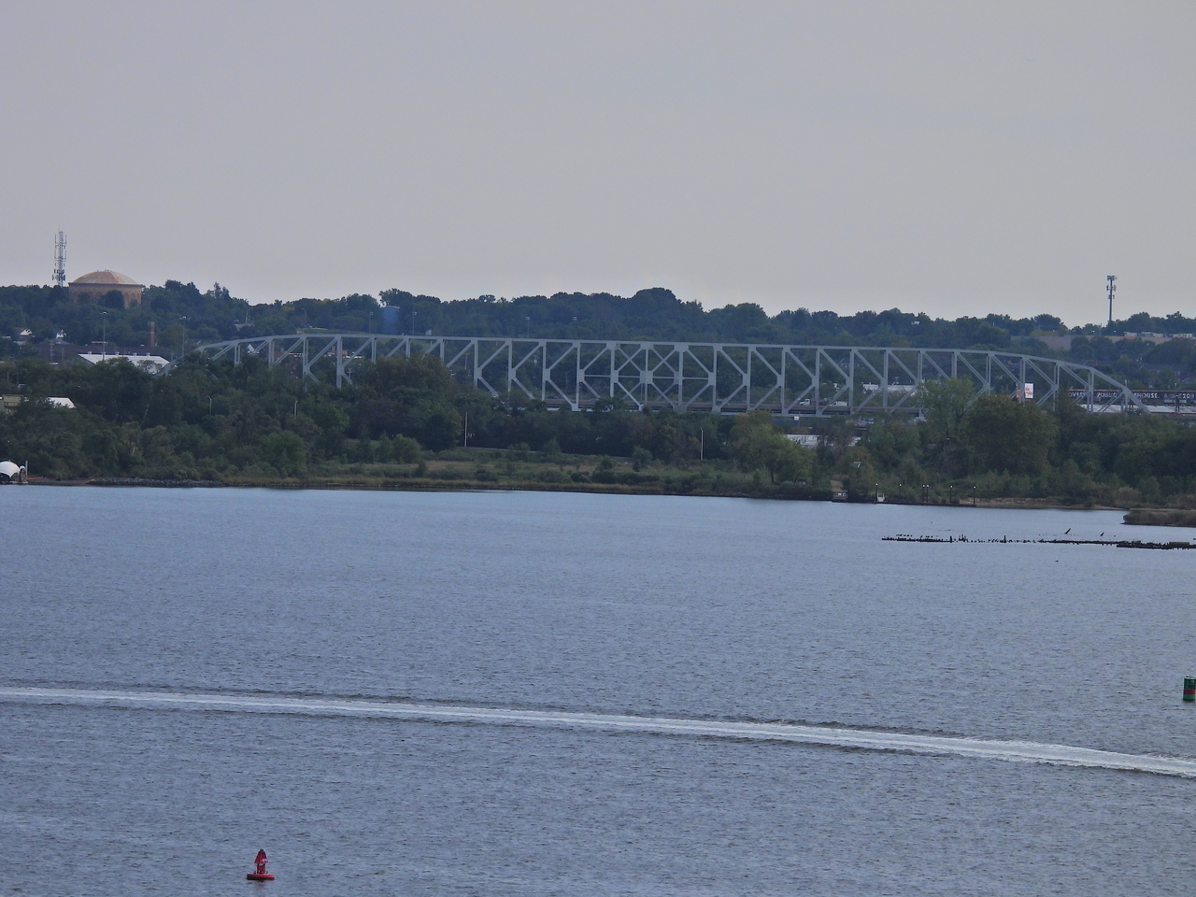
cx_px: 598
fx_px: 8292
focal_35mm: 240
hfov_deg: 8.2
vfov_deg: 6.2
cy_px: 448
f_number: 4.5
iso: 100
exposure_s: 1/1000
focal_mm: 42.8
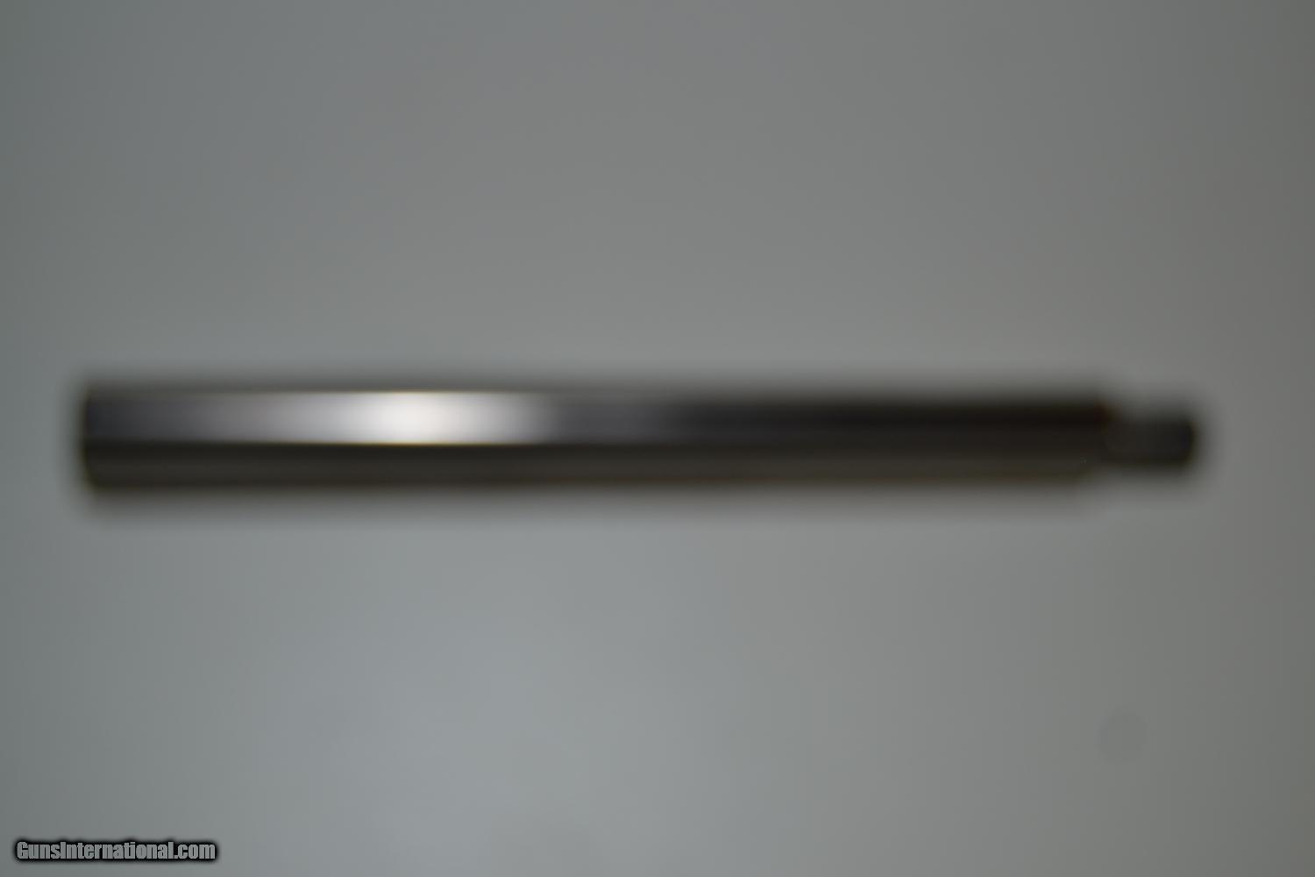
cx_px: 658
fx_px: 2082
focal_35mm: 57
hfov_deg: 35.1
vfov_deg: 23.8
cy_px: 438
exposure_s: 1/60
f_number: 4.8
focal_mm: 38
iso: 140
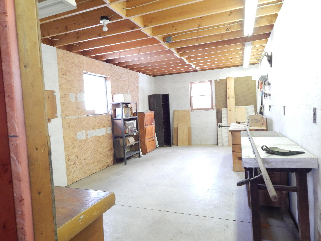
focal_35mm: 23
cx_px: 160
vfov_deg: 58.9
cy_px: 120
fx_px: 213
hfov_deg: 73.9
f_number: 3
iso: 400
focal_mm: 4
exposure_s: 1/15
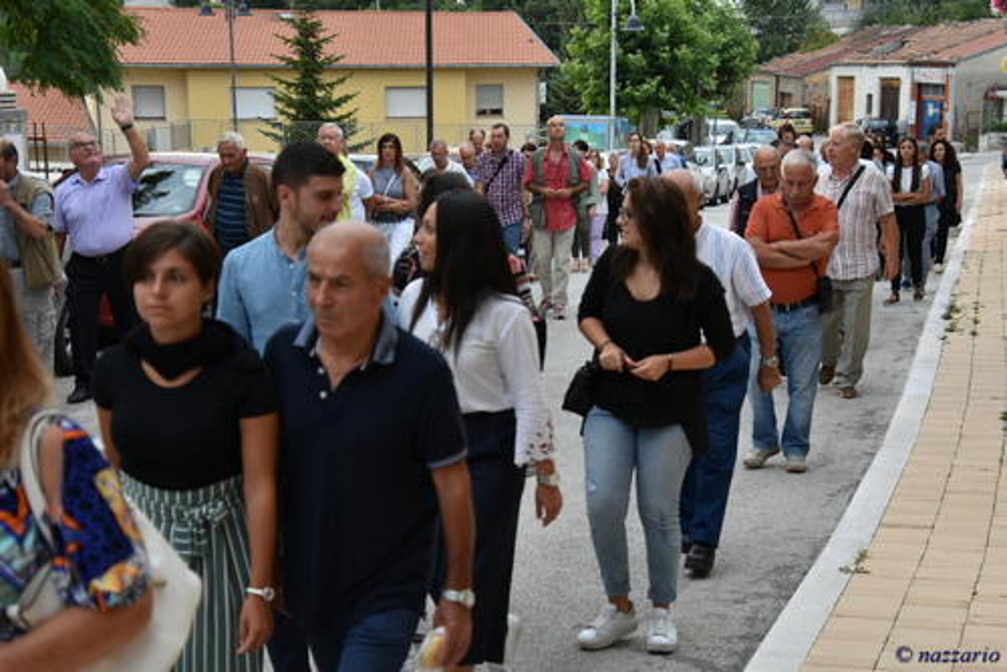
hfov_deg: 27.0
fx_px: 2099
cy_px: 336
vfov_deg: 18.2
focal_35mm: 75
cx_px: 504
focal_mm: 50
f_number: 4.5
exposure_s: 1/250
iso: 450
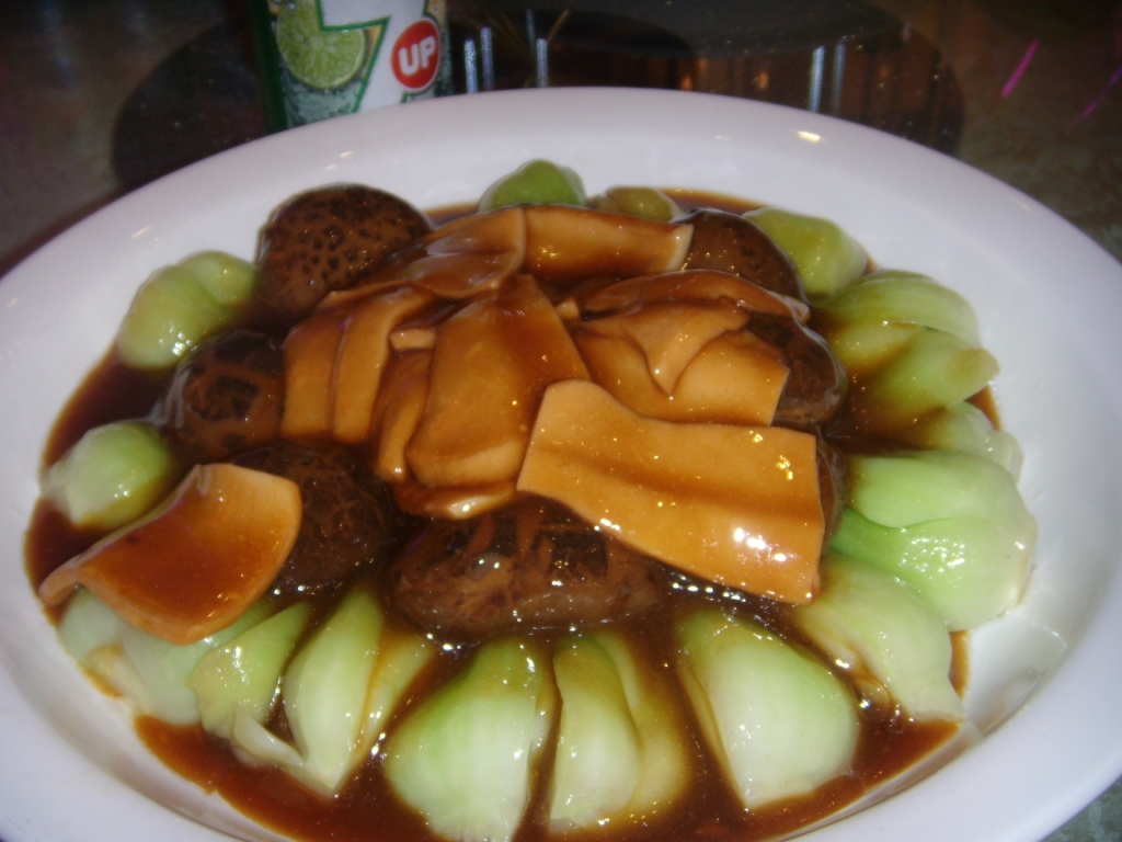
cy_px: 421
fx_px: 1232
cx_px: 561
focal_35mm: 38
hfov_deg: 49.0
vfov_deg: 37.7
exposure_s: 1/60.2
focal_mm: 6.4
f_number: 3.5
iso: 64
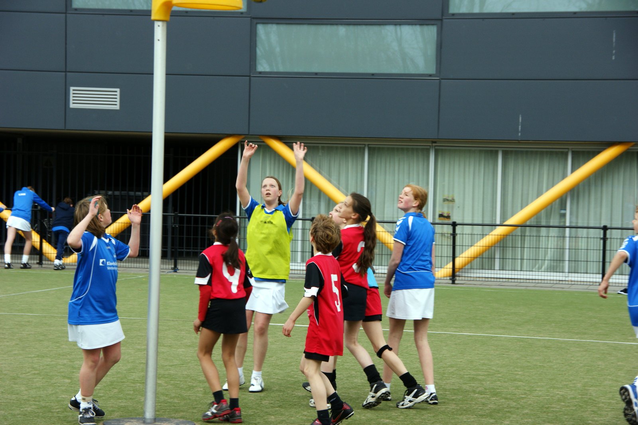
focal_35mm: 105
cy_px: 212
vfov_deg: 13.0
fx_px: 1860
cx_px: 319
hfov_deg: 19.5
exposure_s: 1/250
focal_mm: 70
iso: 200
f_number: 8
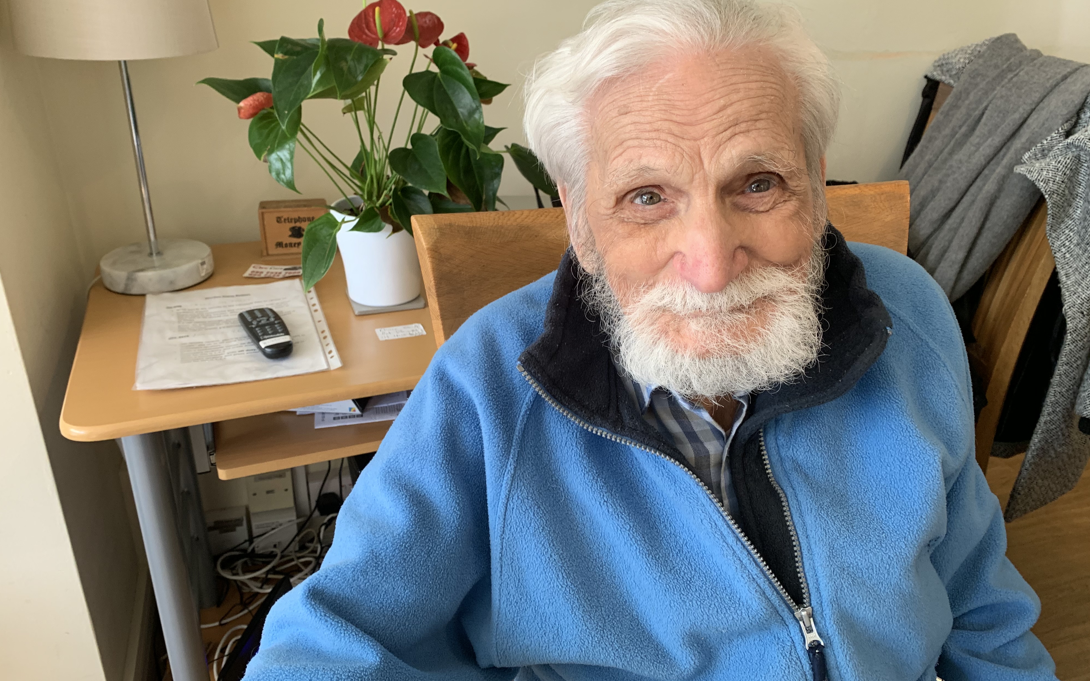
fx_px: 832
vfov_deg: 44.5
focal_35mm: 28
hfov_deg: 66.5
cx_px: 552
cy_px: 336
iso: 100
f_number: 1.8
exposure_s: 1/50
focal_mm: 4.25
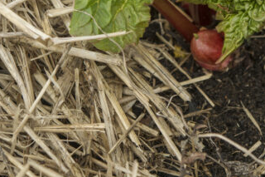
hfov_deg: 14.1
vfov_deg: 9.5
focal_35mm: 144
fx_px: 1059
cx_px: 229
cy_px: 0
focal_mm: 60
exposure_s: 1/200
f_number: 5.6
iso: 400
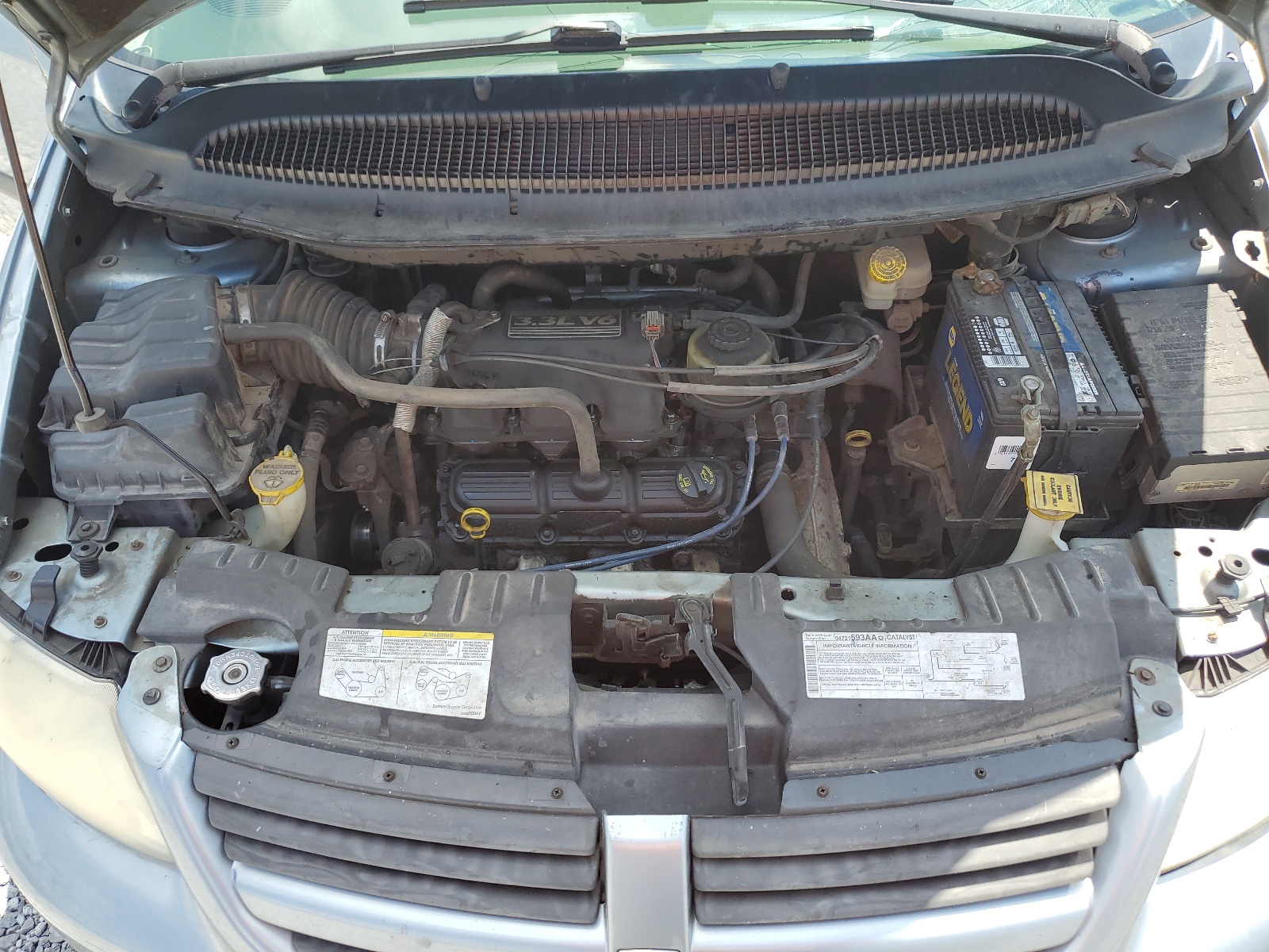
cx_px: 634
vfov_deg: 53.1
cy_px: 476
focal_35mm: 26
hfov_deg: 67.3
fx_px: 953
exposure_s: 1/769
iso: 50
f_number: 1.5
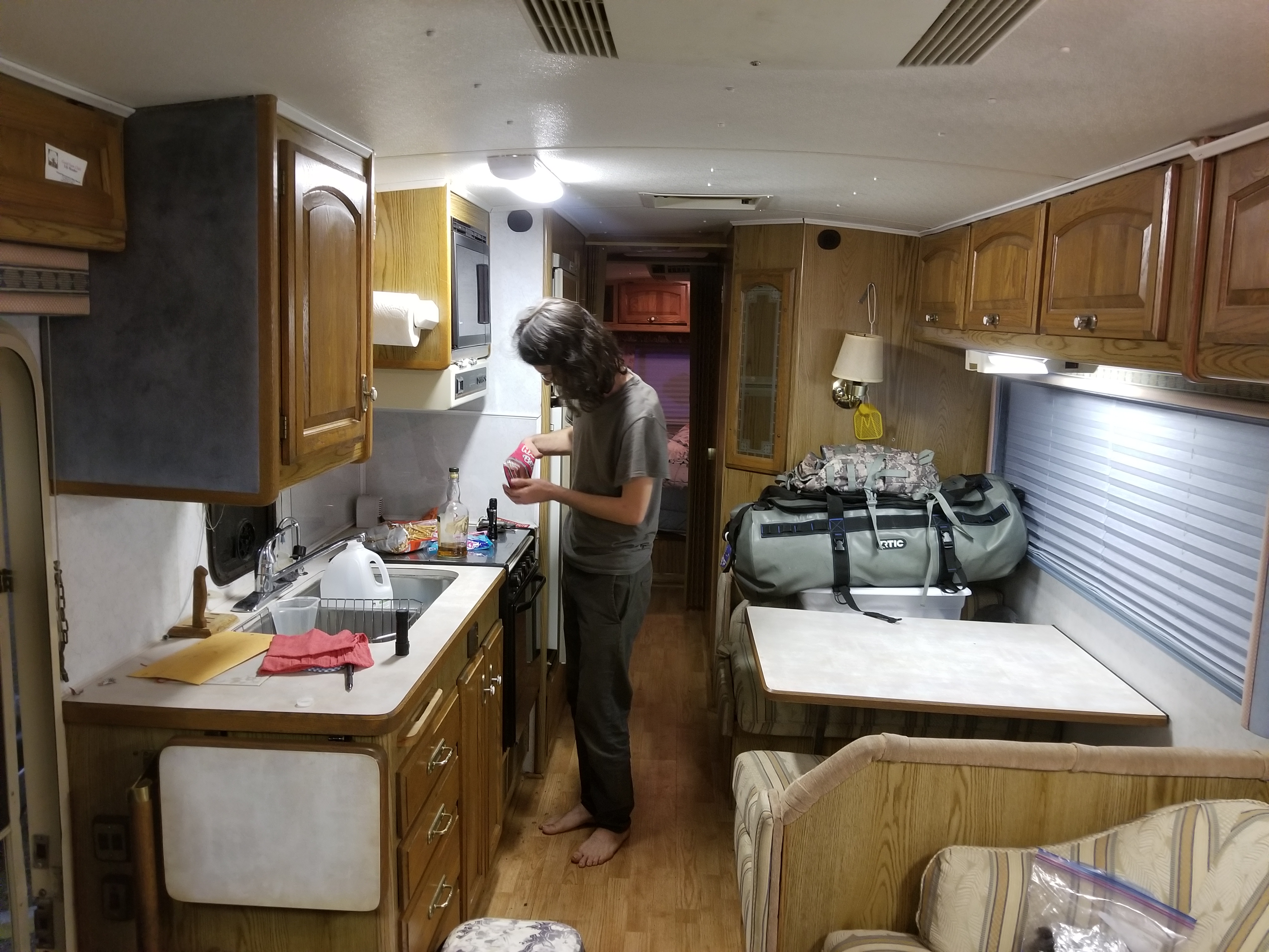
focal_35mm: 26
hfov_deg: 67.3
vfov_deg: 53.1
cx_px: 634
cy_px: 476
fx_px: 953
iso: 200
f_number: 1.7
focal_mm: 4.25
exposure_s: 1/15
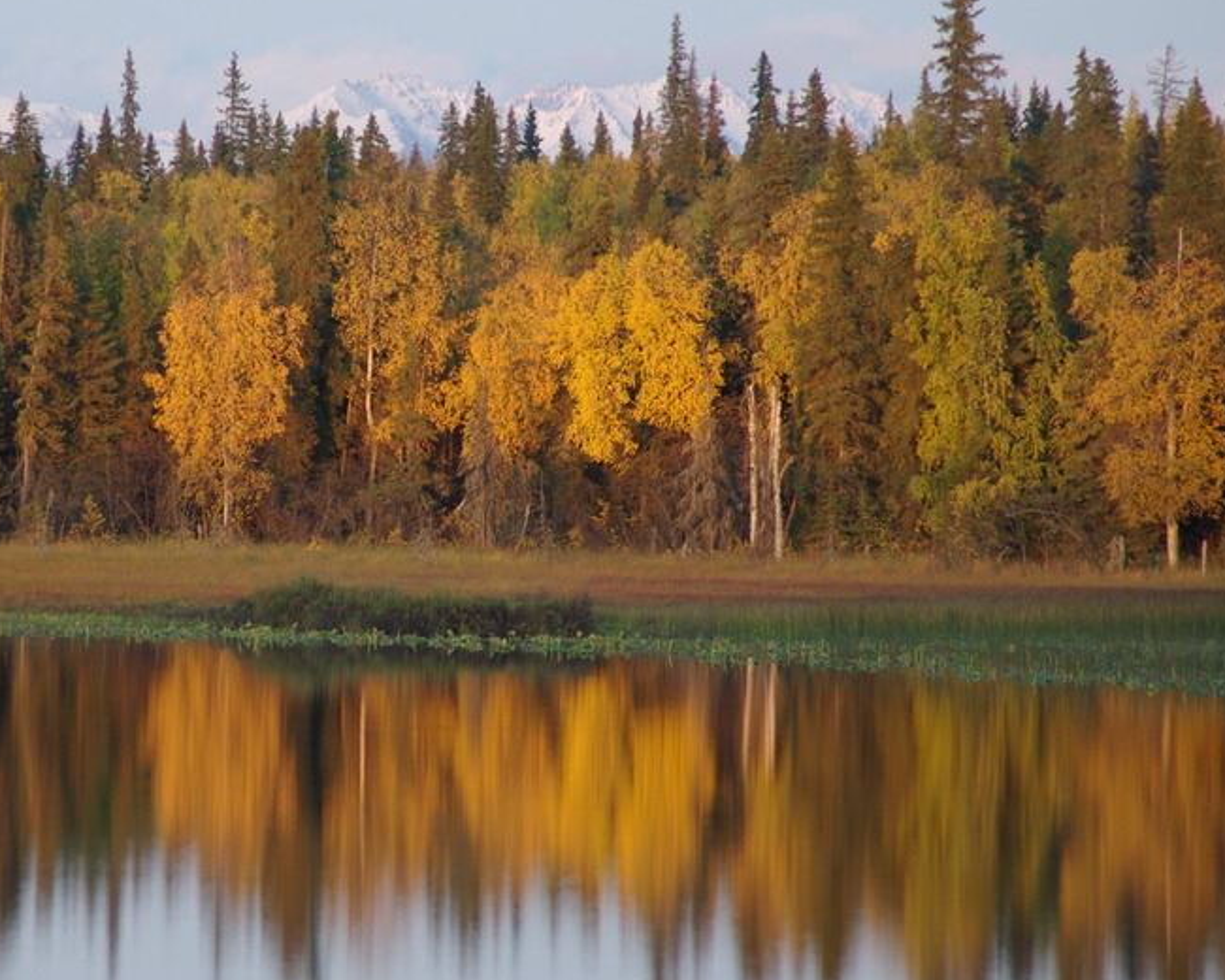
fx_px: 13704
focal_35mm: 378
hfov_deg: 5.1
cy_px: 464
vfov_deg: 4.1
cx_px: 369
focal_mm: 180
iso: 400
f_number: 4.5
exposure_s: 1/125
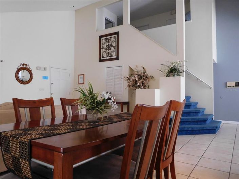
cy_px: 90
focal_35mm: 25
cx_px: 120
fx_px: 173
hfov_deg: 69.4
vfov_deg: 54.8
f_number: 3.4
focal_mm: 4.5
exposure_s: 1/30
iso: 250
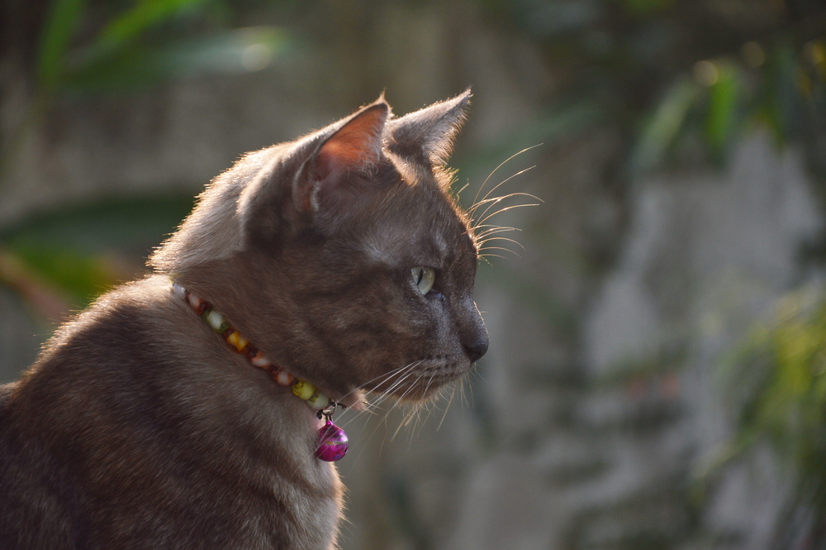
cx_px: 413
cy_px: 275
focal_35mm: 158
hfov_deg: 13.1
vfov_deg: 8.7
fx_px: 3611
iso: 280
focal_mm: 105
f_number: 5.6
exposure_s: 1/320
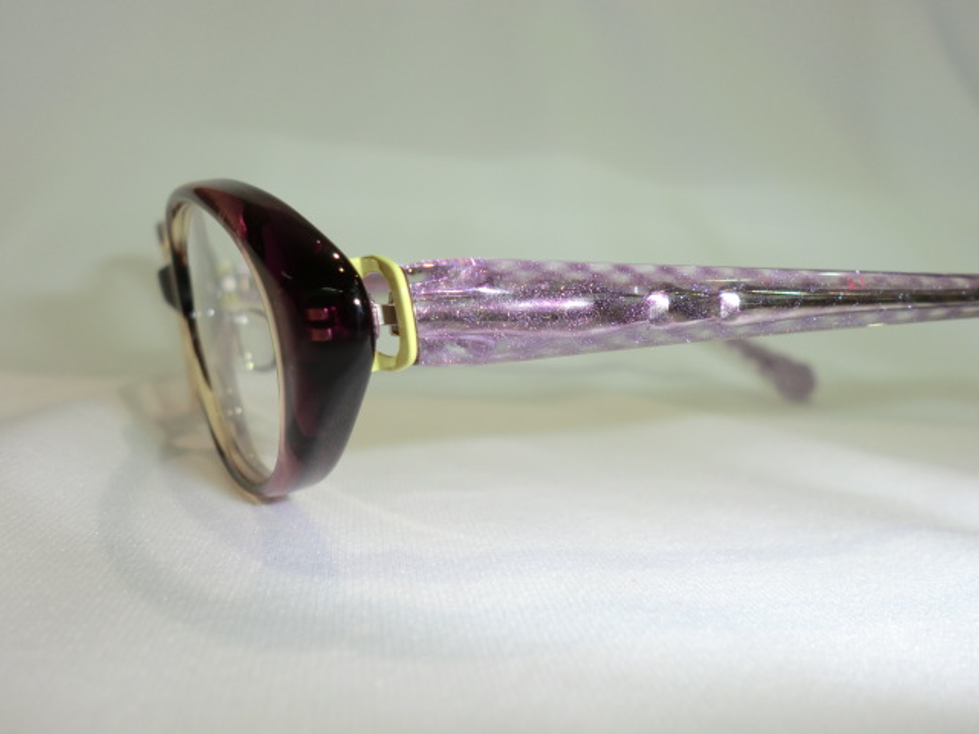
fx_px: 905
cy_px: 367
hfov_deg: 56.8
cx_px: 490
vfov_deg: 44.2
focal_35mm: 32
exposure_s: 1/60
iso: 50
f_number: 3.5
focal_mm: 5.8
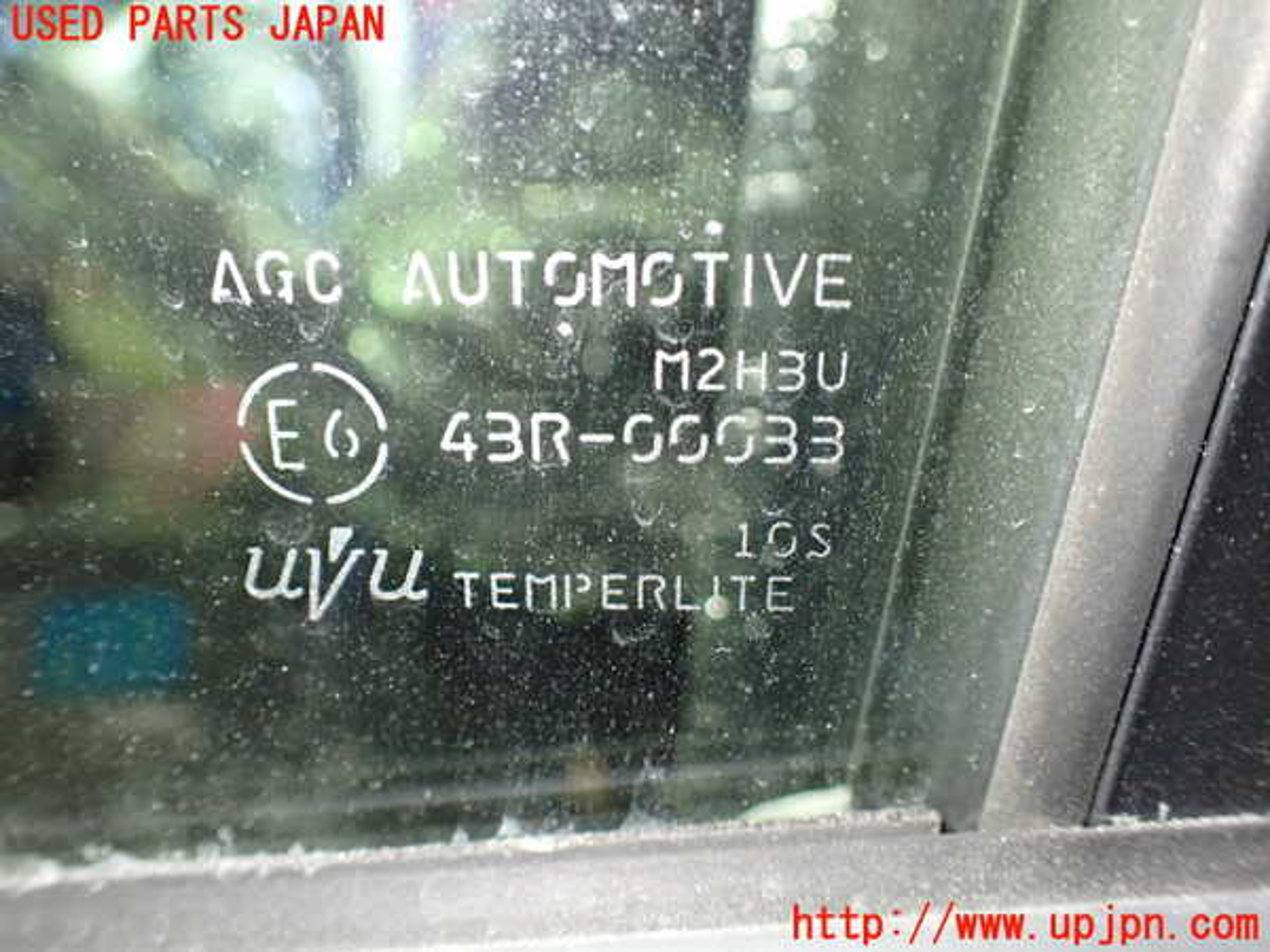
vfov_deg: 46.8
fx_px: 1101
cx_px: 635
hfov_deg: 60.0
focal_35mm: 30
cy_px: 476
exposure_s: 1/40
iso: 800
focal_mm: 5.4
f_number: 2.3
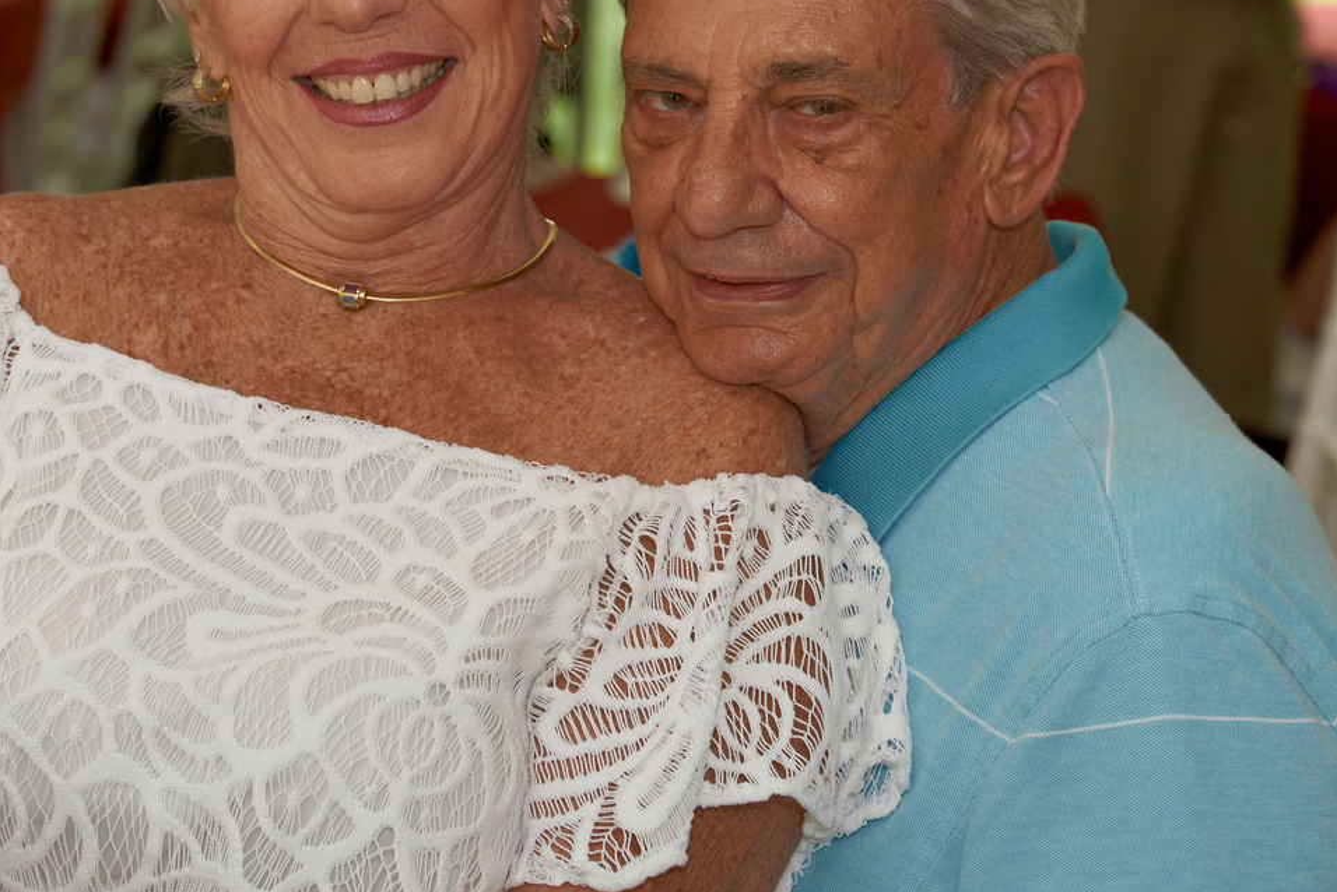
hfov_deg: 14.2
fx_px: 5349
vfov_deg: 9.5
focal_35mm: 144
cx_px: 594
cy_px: 240
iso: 160
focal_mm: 85
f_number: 5.6
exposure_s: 1/100
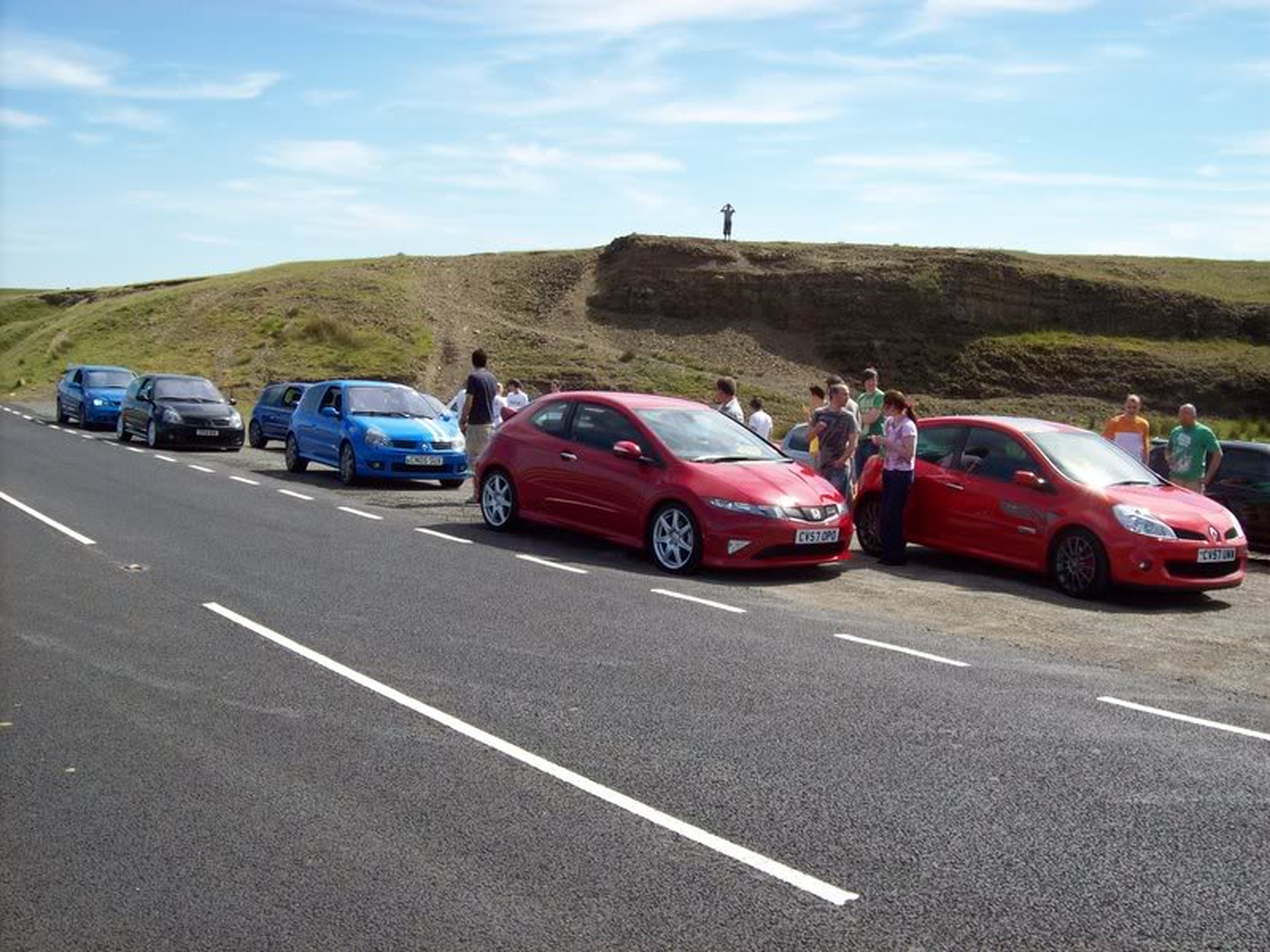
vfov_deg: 39.6
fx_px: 1321
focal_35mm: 36
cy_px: 476
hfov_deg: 51.4
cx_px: 635
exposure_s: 1/439
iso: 80
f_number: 4.8
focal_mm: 6
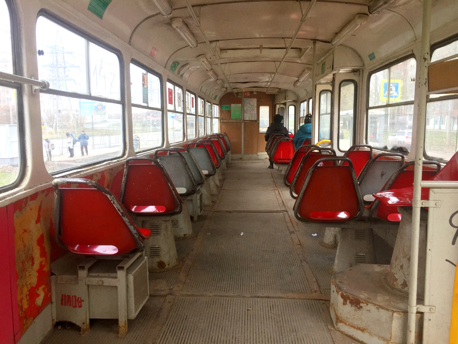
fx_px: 384
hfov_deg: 61.7
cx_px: 229
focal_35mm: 29
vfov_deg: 48.2
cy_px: 172
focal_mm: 4.15
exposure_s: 1/50
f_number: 2.2
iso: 40
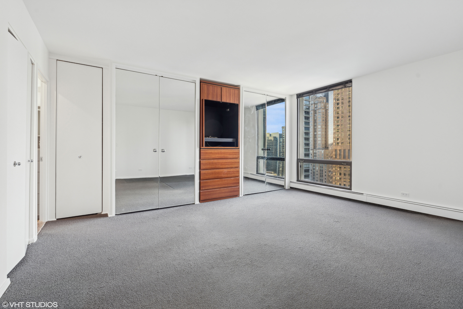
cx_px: 232
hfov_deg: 96.7
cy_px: 154
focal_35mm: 16
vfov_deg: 73.7
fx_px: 206
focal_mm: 16
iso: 320
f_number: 8
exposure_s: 1/10
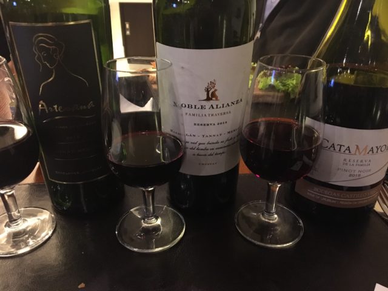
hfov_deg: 61.7
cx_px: 194
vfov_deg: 48.2
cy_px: 146
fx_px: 325
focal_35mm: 29
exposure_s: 1/17
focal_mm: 4.15
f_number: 2.2
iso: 320
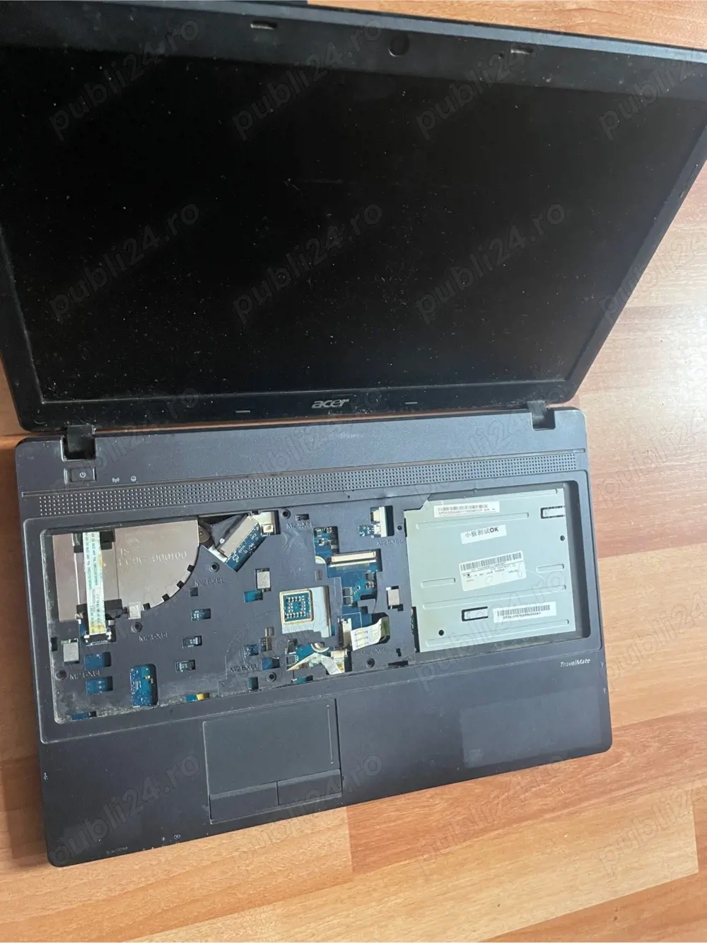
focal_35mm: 26
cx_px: 354
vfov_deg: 67.3
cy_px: 472
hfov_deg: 53.0
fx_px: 708
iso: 640
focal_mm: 4.2
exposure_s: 1/39
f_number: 1.6
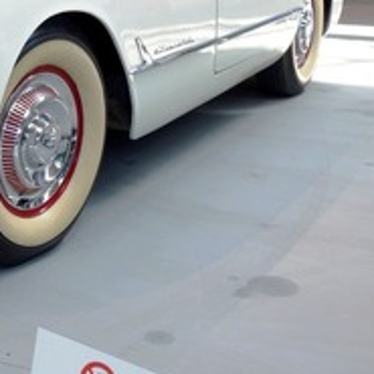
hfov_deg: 21.7
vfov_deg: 22.0
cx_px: 6
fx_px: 941
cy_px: 42
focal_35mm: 77
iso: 125
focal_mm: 10.4
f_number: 3.5
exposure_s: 1/100
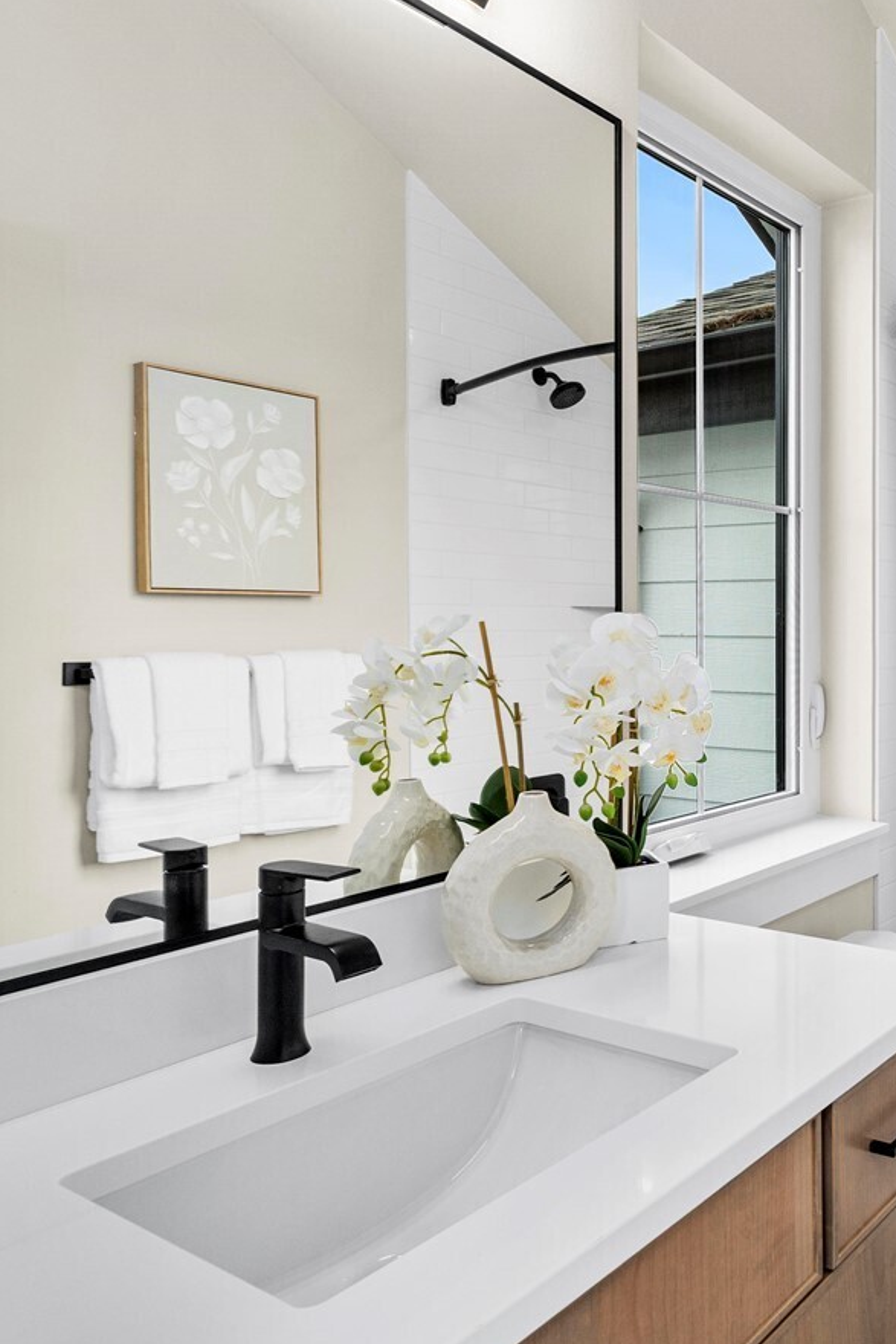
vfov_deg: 67.3
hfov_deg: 41.5
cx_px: 903
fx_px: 1008
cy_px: 636
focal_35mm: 27
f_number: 7.1
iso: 100
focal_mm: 14
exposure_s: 1/80
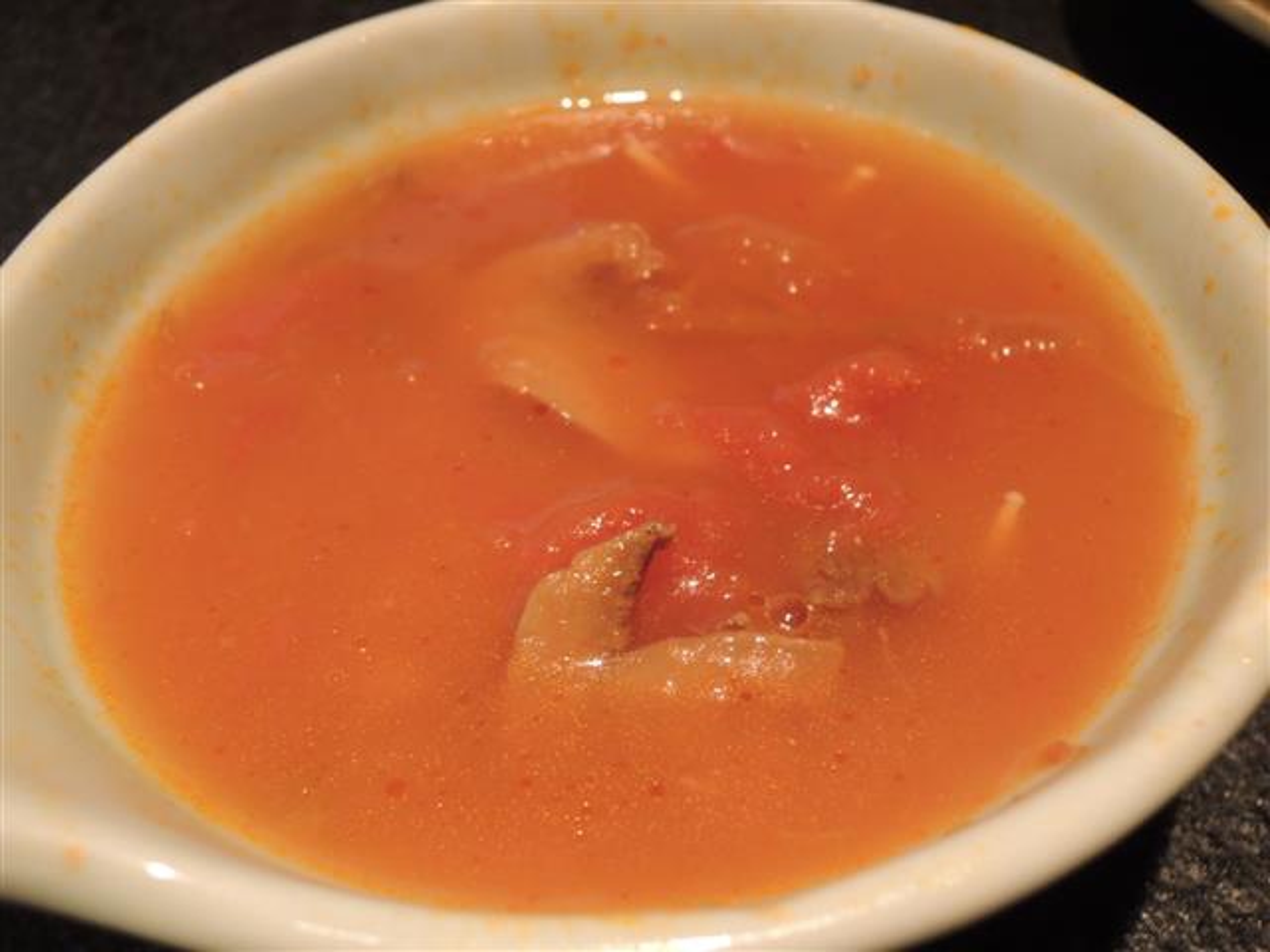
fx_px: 1284
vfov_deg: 40.7
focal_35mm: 35
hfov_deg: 52.6
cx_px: 635
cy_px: 476
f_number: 3.2
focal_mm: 6.3
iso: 400
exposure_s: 1/13
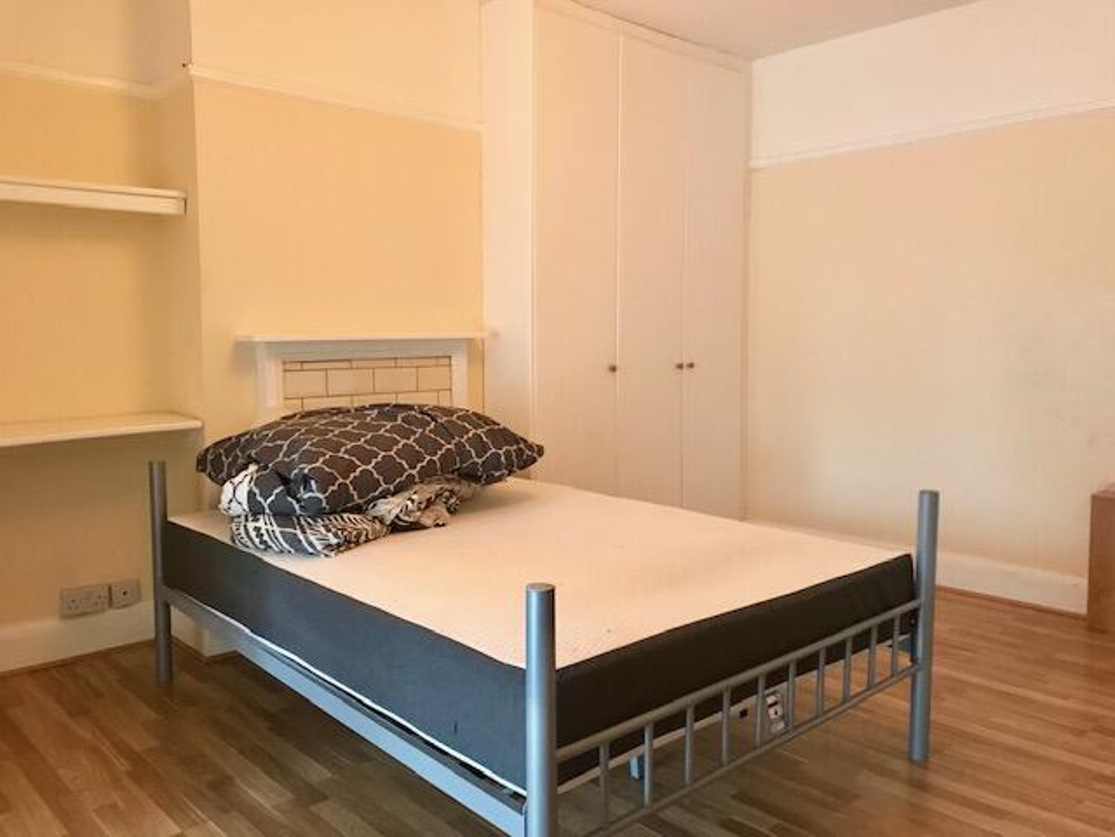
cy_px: 418
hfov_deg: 63.4
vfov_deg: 49.7
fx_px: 902
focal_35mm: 28
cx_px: 558
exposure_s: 1/13
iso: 100
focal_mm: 3.99
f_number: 1.8
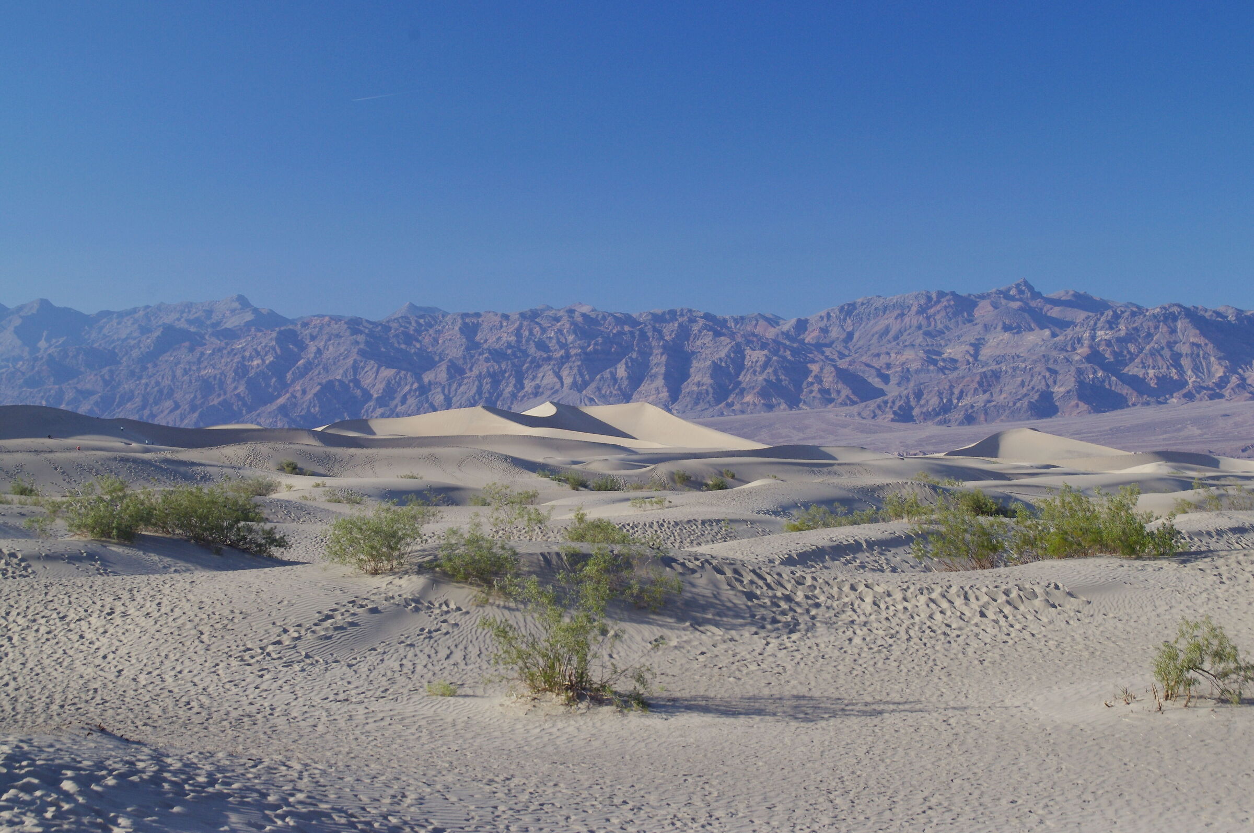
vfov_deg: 18.9
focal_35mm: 72
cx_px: 627
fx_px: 2505
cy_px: 416
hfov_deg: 28.1
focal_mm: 48
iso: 400
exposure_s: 1/200
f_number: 11
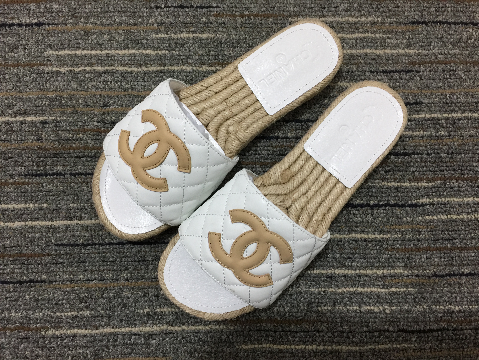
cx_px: 240
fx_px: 401
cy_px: 180
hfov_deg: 61.7
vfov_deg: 48.2
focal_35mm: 29
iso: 50
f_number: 2.2
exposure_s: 1/33
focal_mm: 4.15
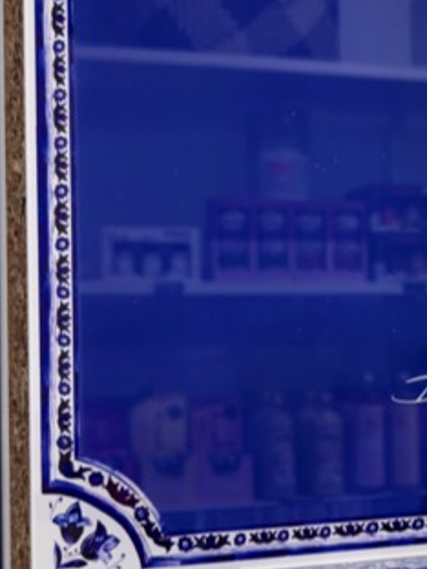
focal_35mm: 82
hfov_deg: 16.9
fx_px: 1349
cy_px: 306
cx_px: 560
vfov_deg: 23.8
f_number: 1.78
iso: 100
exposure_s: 1/50
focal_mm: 6.76
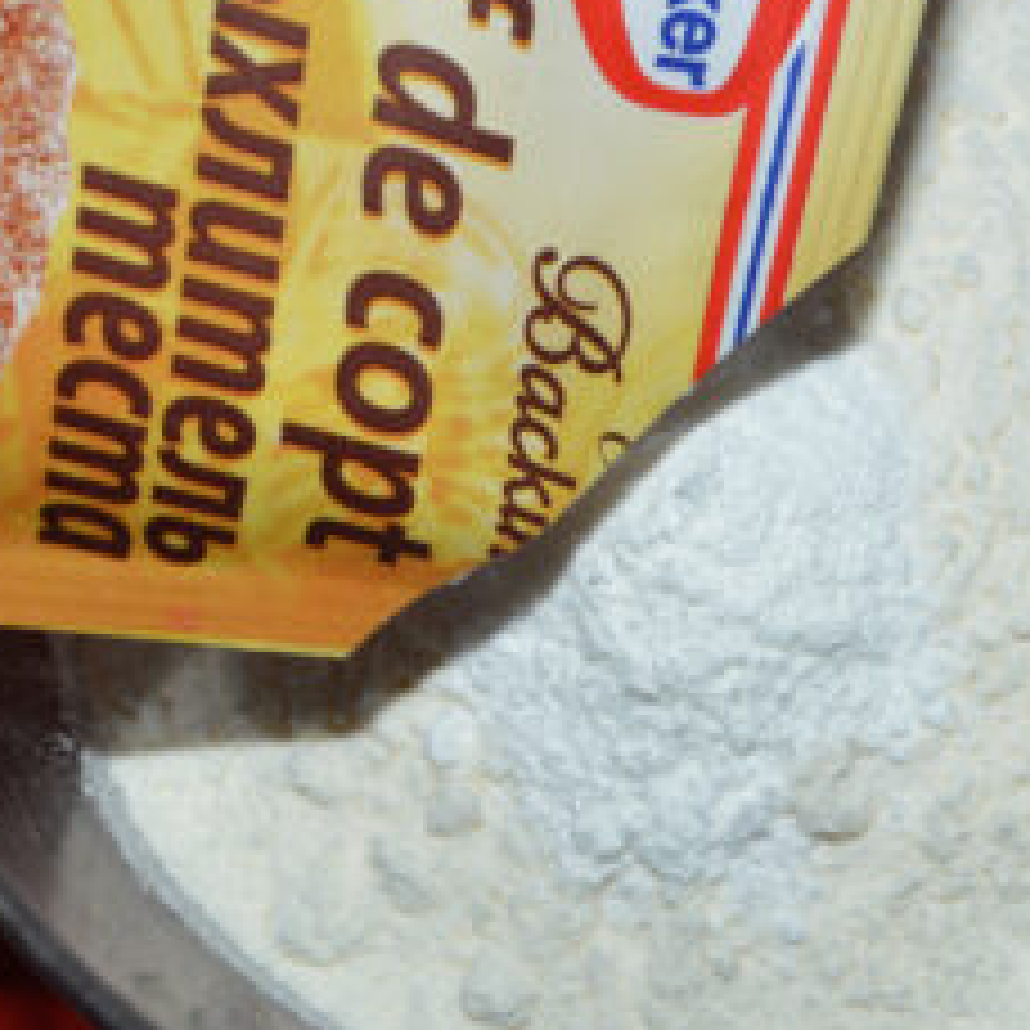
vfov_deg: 24.6
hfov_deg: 24.4
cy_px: 439
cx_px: 751
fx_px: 2356
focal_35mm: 70
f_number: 8
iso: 100
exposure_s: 1/60
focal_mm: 18
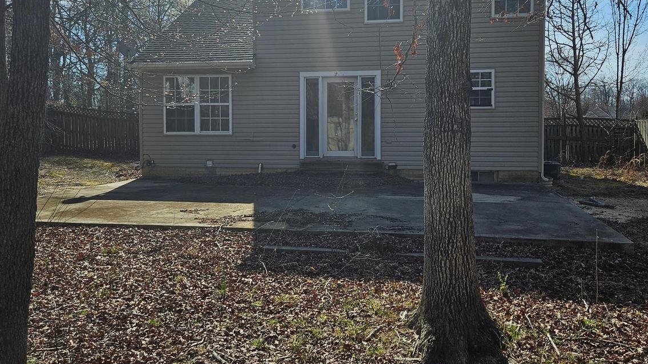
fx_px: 584
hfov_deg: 58.0
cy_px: 153
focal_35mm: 34
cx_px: 320
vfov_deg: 34.6
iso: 25
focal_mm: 5.4
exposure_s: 1/2701
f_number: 1.8
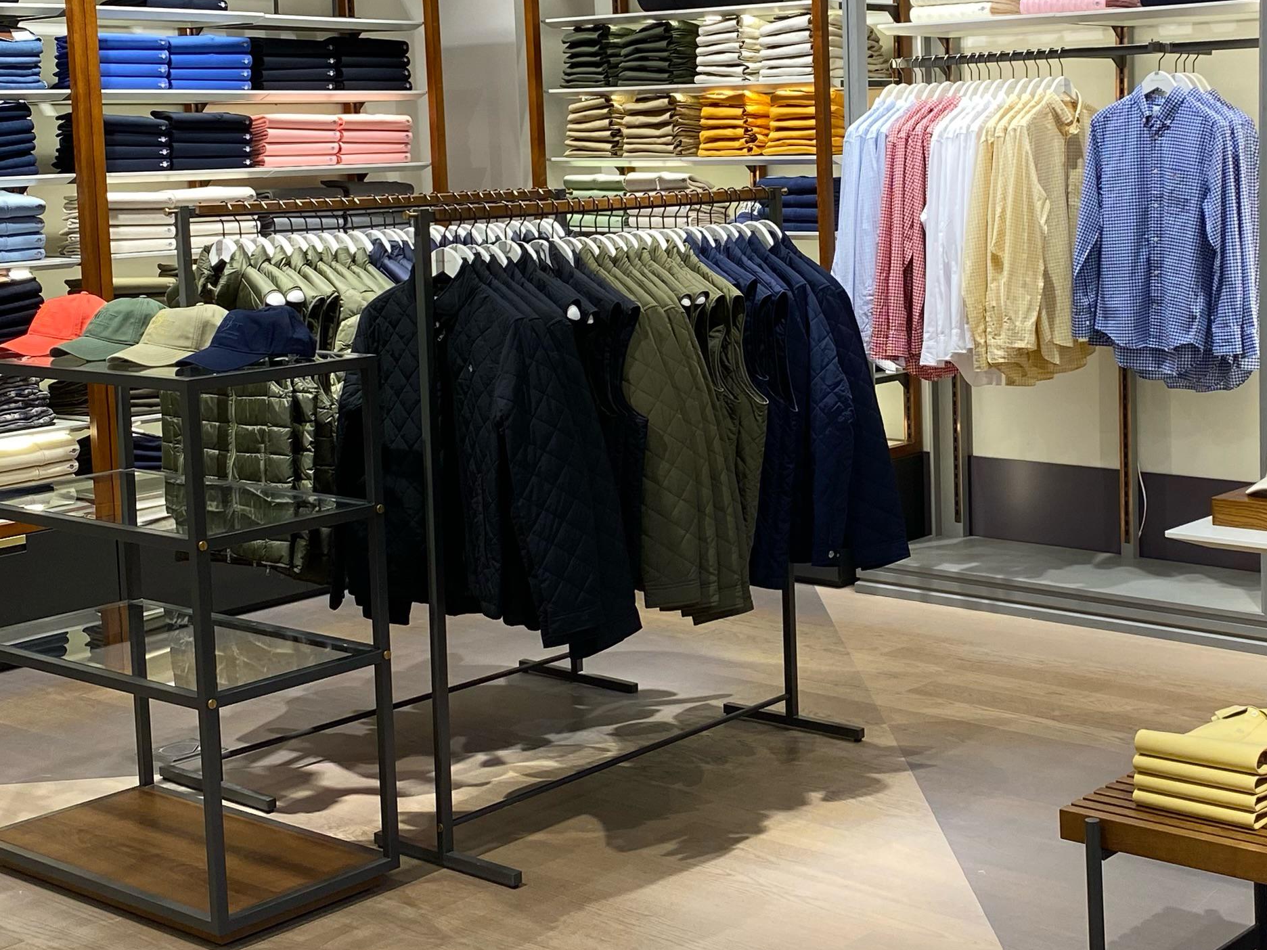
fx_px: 2050
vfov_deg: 26.0
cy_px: 323
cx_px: 833
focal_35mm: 56
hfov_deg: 34.1
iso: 64
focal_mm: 4.25
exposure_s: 1/100
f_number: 1.8
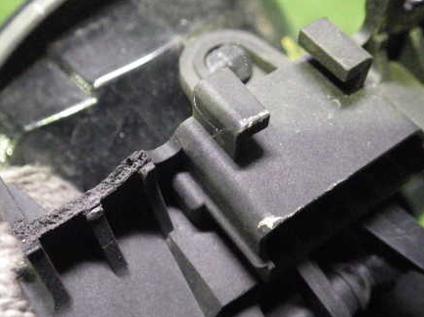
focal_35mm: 43
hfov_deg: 43.8
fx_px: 526
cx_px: 182
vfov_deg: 33.5
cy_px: 158
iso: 3200
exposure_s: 1/45
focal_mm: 5.5
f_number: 2.3
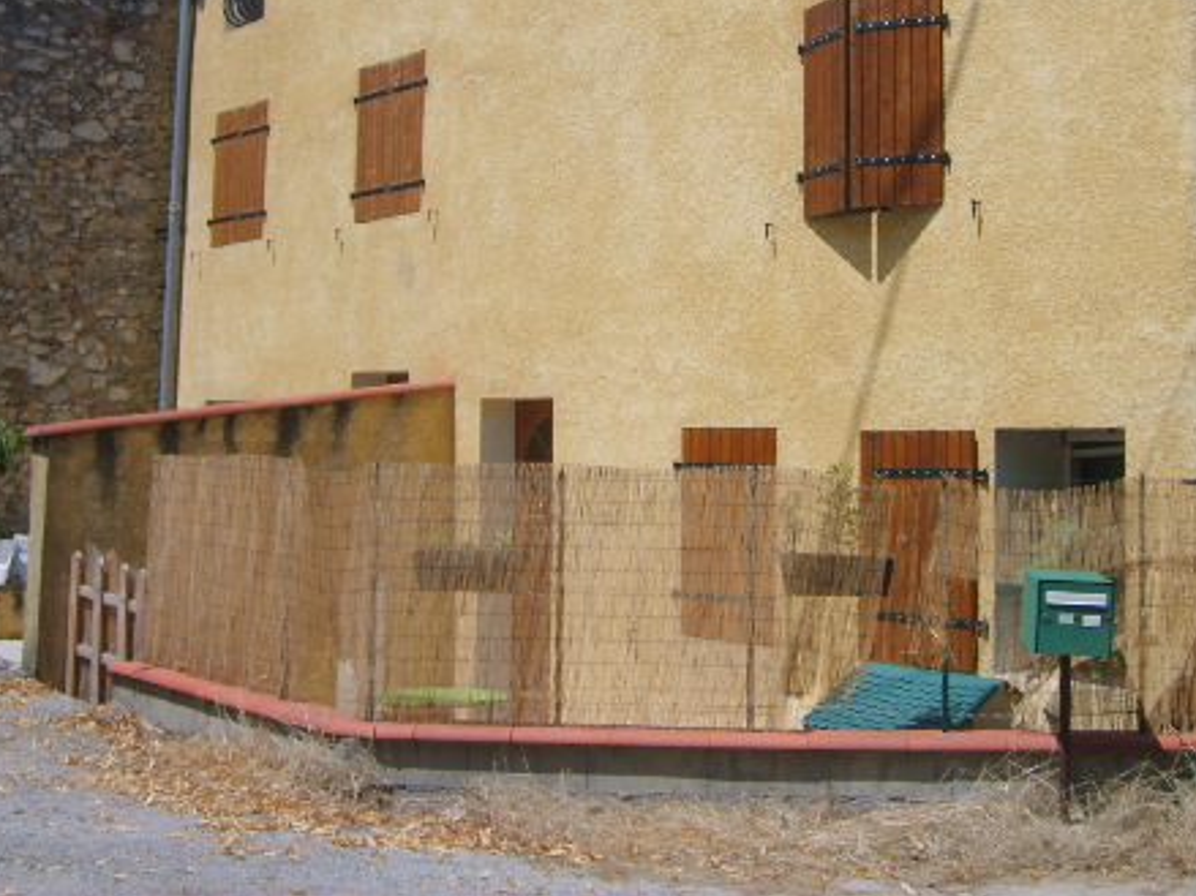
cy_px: 245
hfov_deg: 37.4
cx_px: 681
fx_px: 1762
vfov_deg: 28.2
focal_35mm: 51
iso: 50
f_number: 7.1
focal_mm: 5.8
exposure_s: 1/180
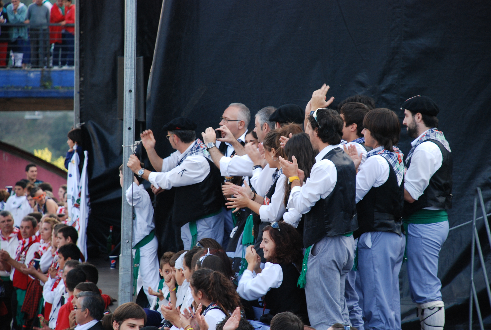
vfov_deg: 6.8
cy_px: 165
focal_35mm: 202
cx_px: 246
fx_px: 2768
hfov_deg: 10.1
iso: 400
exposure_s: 1/100
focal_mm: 135
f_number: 5.6
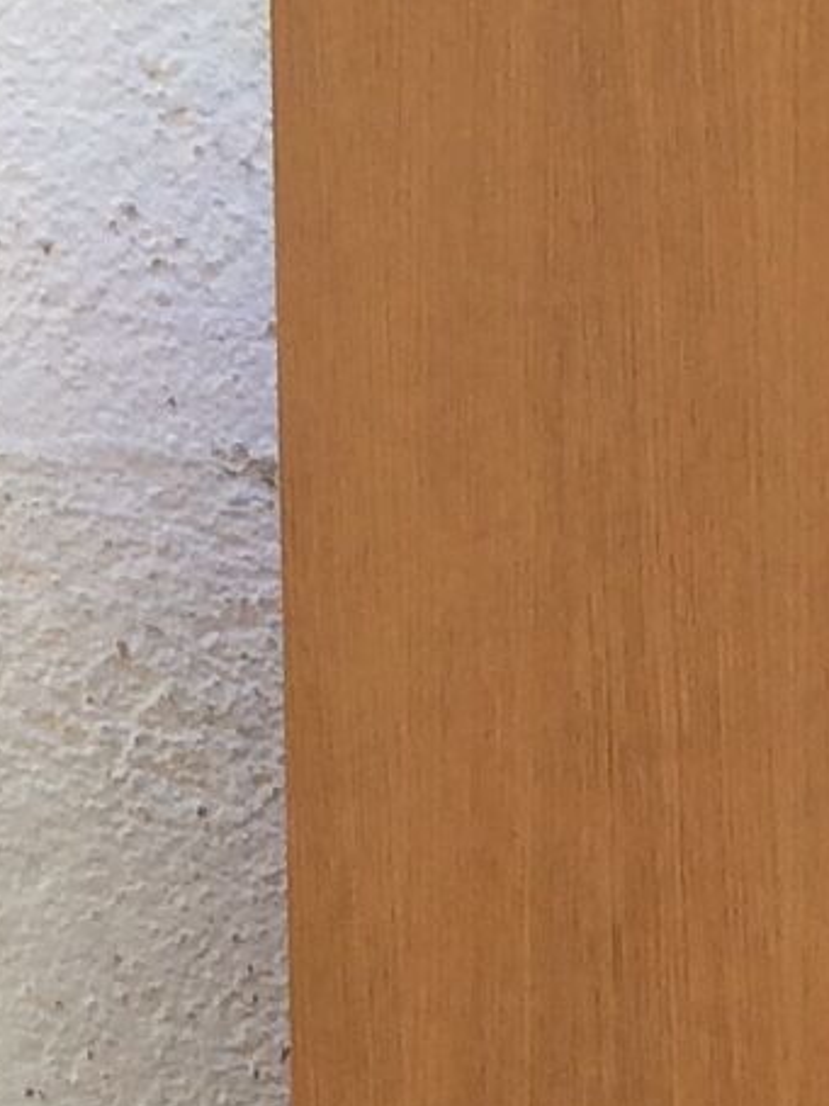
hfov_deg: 6.8
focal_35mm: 208
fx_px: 6645
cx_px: 1947
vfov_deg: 8.9
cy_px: 2265
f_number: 2.2
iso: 32
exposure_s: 1/240
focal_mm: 4.15
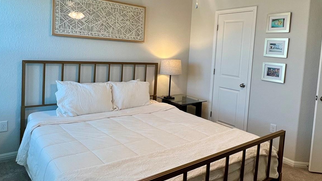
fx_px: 213
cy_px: 65
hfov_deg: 74.0
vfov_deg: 45.5
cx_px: 157
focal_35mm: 25
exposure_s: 1/120
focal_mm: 1.57
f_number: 1.8
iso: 80
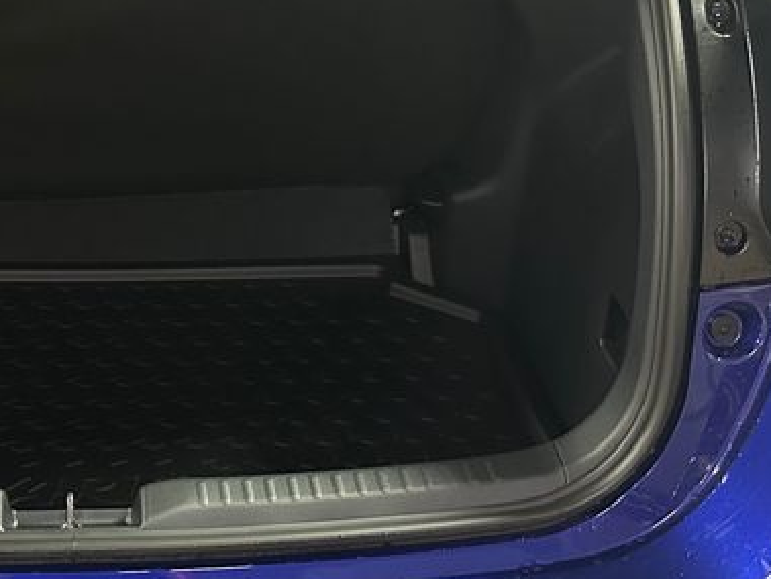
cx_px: 80
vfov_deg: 22.5
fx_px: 1449
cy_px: 173
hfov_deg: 28.7
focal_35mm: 65
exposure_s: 1/25
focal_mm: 6.86
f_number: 1.78
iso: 800
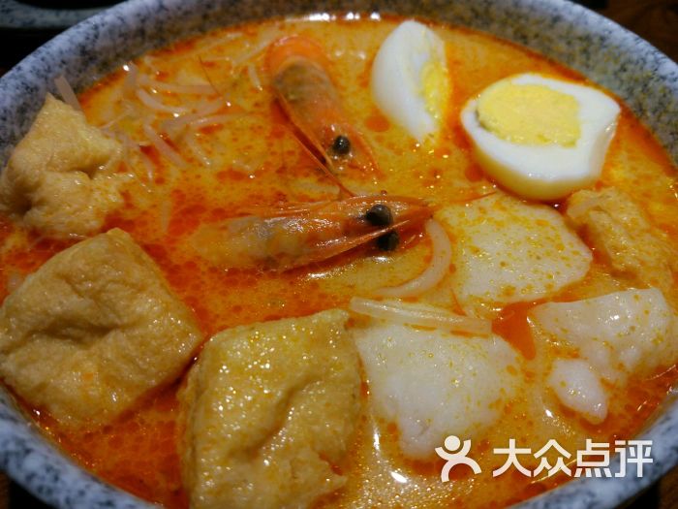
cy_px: 254
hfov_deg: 63.4
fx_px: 548
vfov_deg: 49.7
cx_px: 339
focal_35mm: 28
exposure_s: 1/50
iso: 185
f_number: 2
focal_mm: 4.26
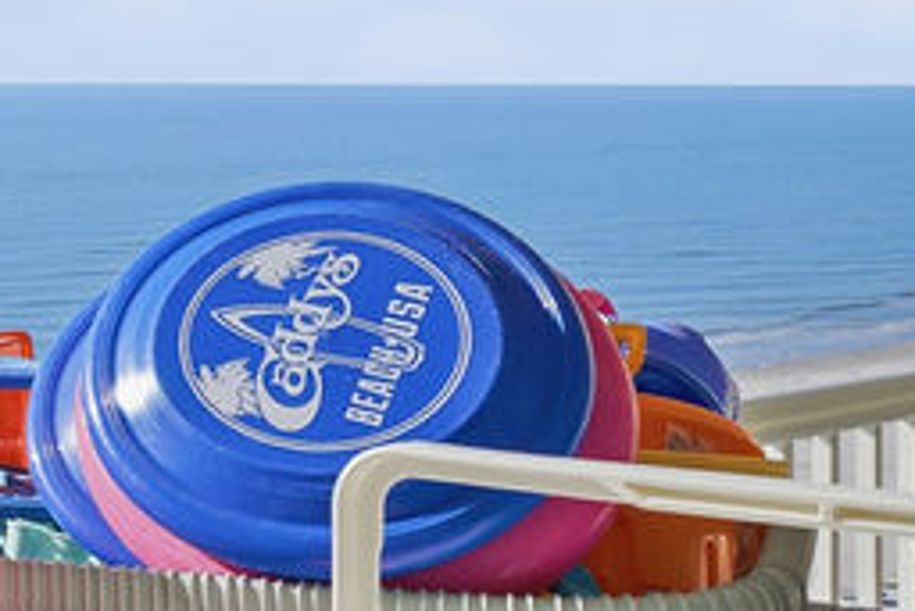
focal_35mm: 72
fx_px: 1831
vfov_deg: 18.7
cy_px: 98
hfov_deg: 23.5
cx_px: -382
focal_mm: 18
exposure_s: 1/8000
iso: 100
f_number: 8
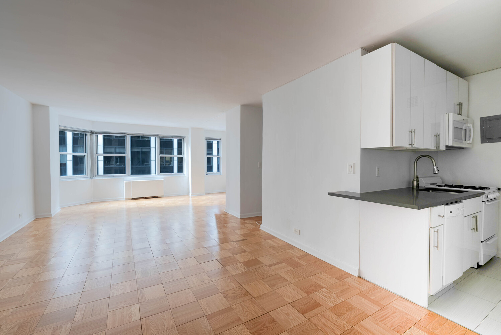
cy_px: 168
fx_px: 223
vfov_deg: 73.8
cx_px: 250
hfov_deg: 96.7
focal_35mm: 16
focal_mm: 16
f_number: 7.1
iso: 100
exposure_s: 10
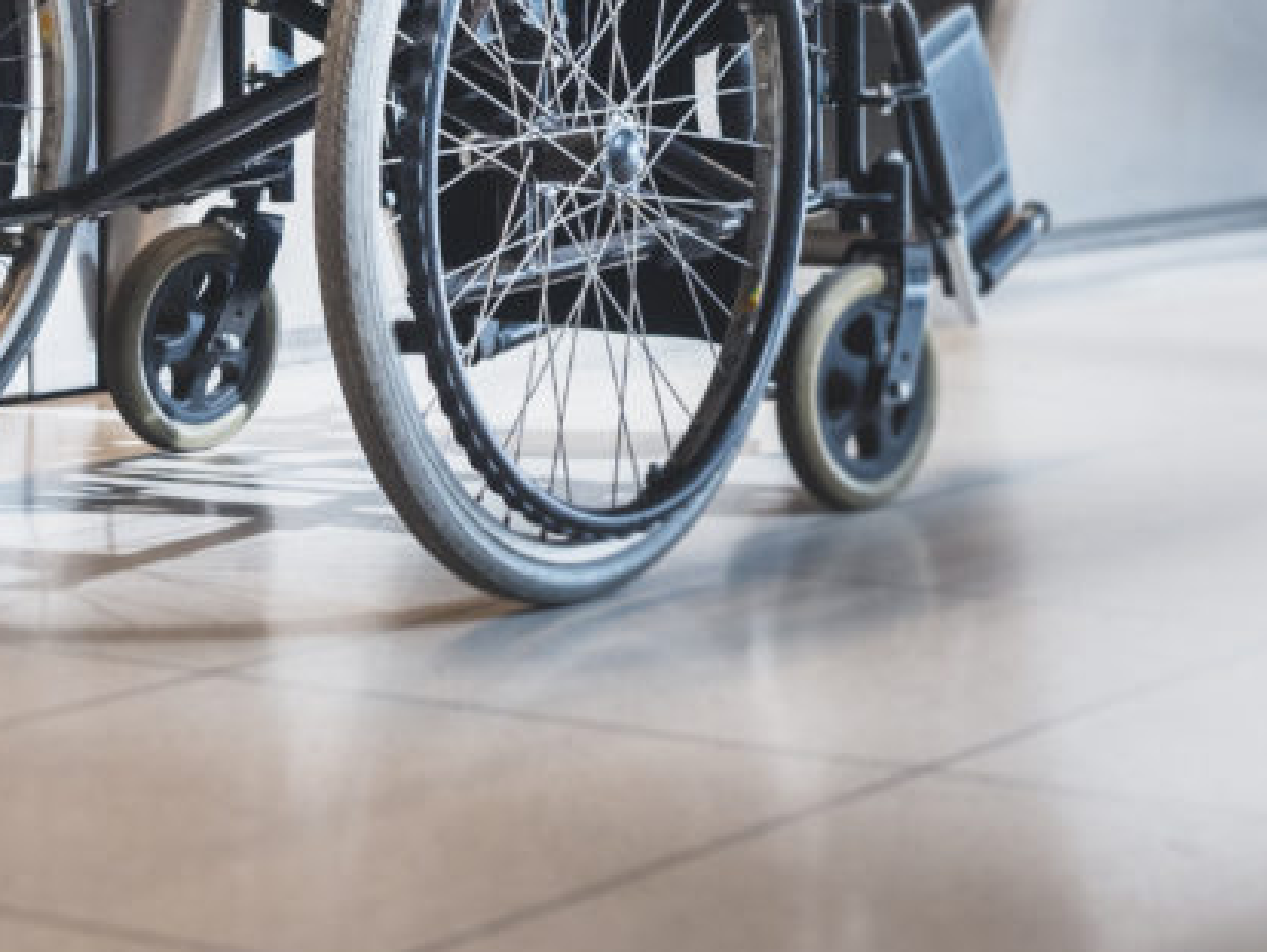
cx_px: 891
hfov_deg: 18.8
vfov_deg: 13.8
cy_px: -201
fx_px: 3809
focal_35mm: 104
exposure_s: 1/30
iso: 200
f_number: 2.8
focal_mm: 21
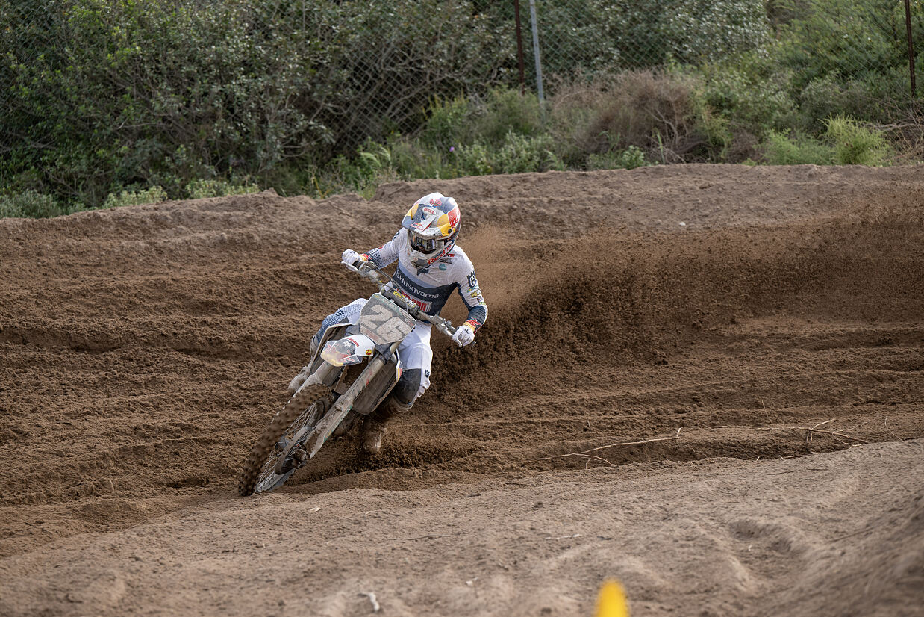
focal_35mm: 145
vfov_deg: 9.5
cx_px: 462
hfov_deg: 14.2
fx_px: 3722
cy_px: 308
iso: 200
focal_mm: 145
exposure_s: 1/1000
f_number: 4
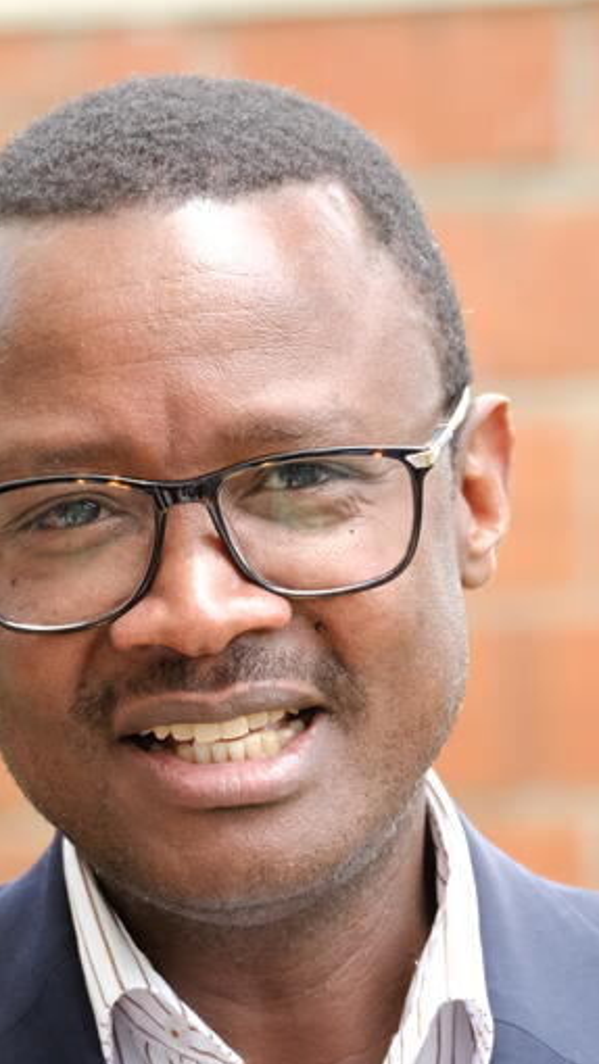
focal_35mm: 281
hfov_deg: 4.3
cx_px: 432
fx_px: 7932
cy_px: 552
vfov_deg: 7.7
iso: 1600
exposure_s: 1/500
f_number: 5.6
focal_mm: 113.8
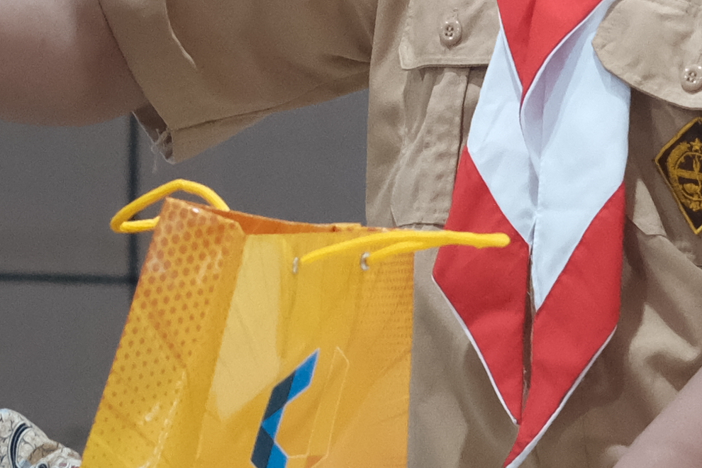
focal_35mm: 334
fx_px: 6512
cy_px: 101
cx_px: 212
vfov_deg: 4.1
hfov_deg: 6.2
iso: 3200
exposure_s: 1/110
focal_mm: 35
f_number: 2.8
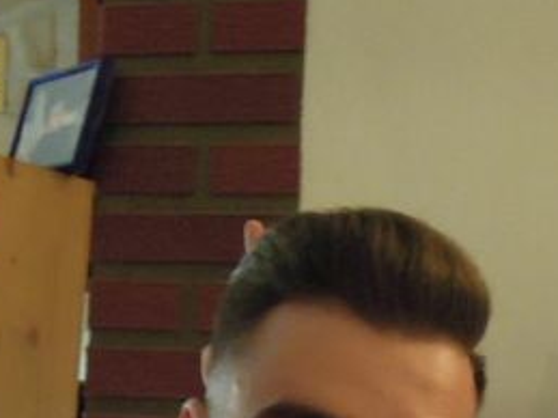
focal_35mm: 95
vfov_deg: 14.3
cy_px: 666
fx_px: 1531
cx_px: 312
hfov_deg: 20.7
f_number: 2.8
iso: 800
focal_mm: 4.3
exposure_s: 1/10
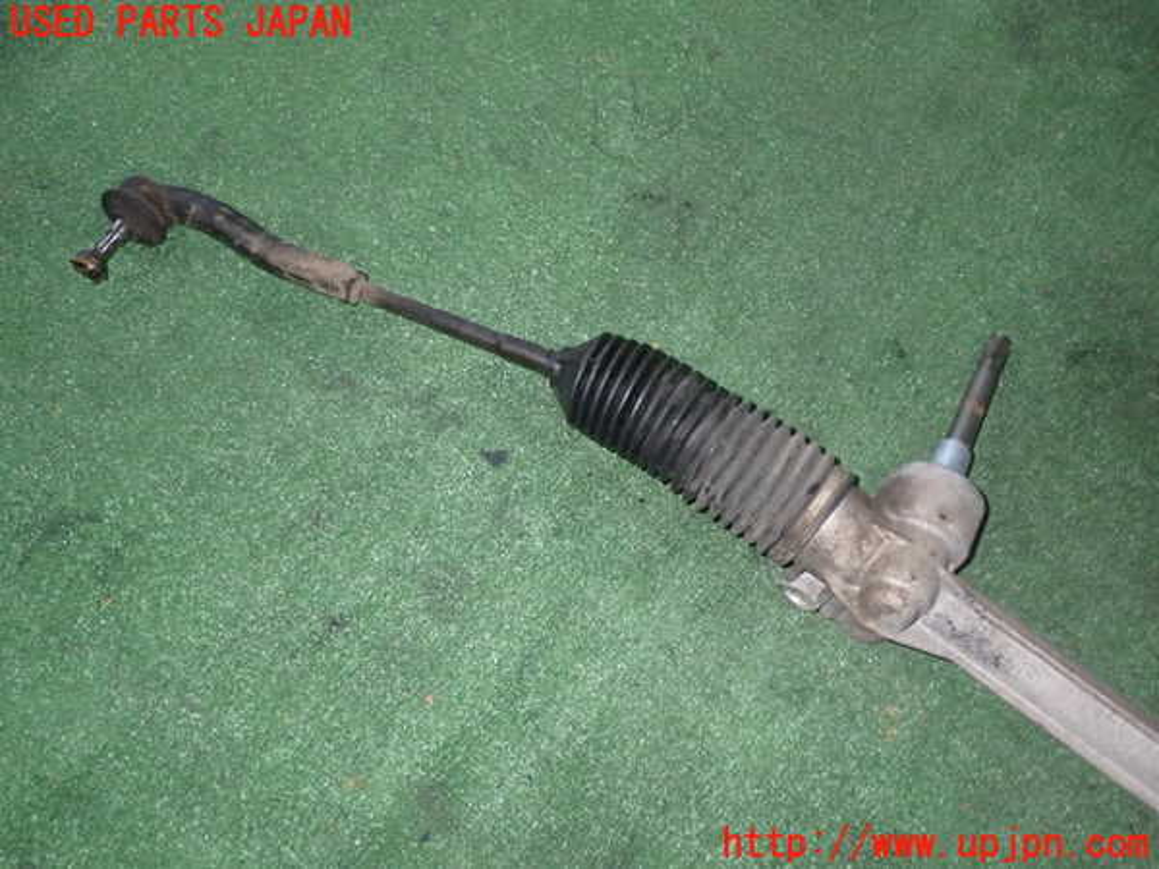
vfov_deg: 39.7
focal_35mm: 36
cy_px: 434
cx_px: 580
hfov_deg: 51.4
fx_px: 1205
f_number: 7.1
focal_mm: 6.37
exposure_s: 1/40
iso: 800
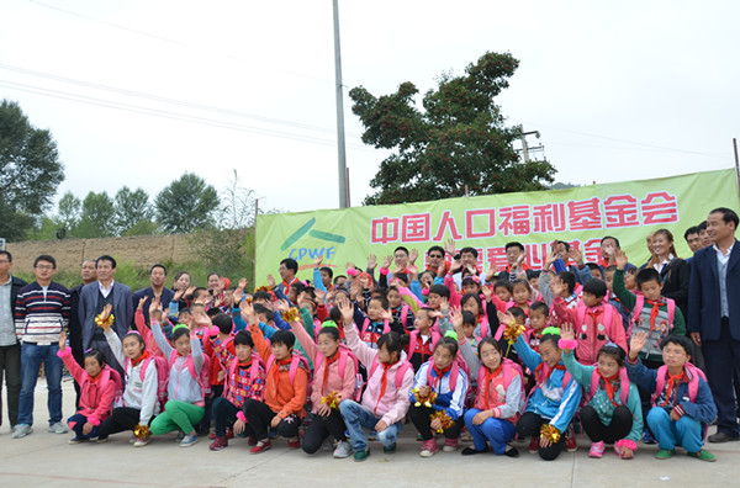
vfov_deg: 43.3
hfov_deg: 62.1
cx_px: 370
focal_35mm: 30
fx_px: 615
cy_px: 244
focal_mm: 20
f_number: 6.3
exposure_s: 1/200
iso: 280
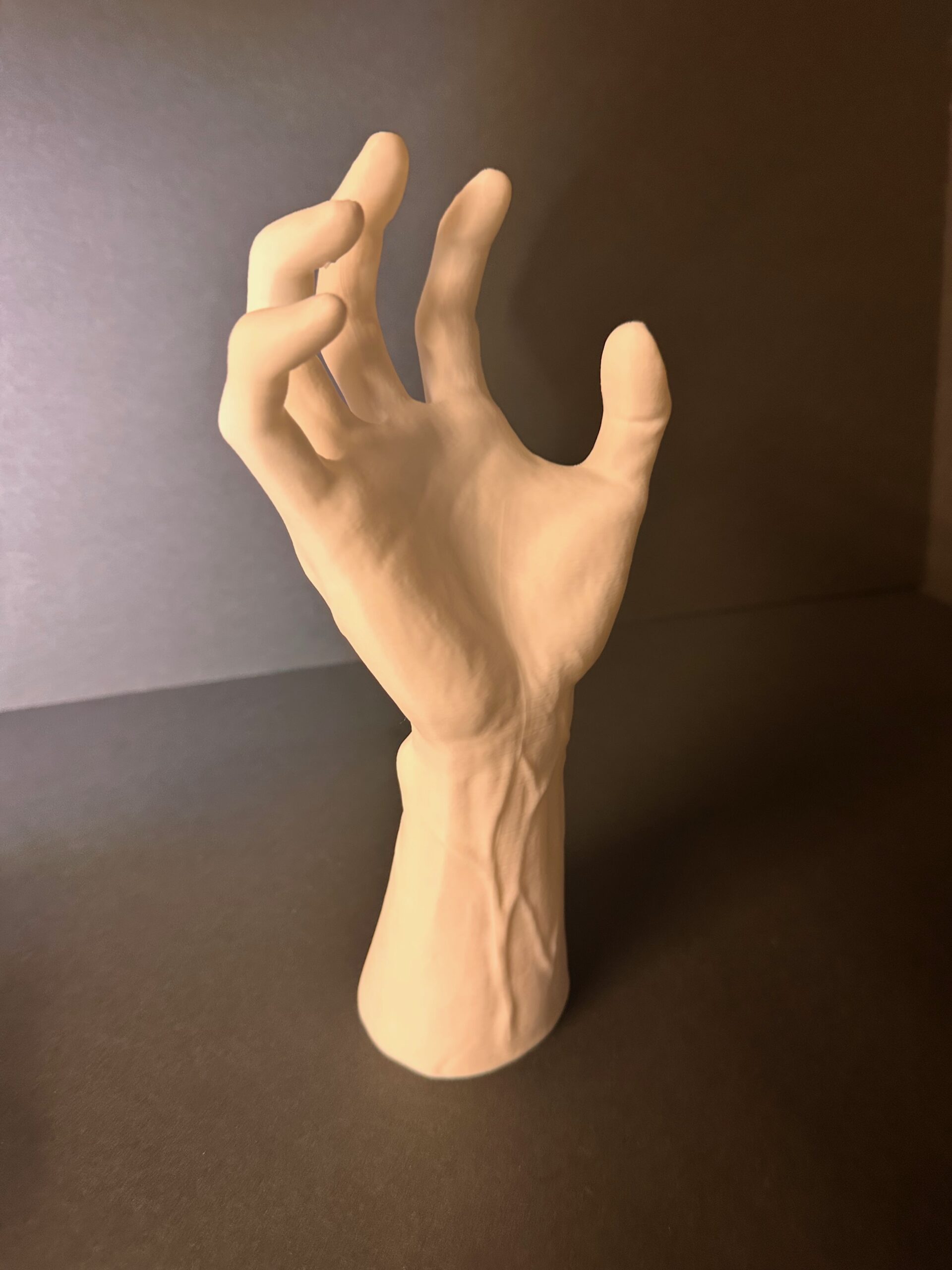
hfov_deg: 56.8
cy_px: 635
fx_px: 880
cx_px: 476
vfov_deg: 71.6
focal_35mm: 24
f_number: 1.78
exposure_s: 1/60
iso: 400
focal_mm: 6.86
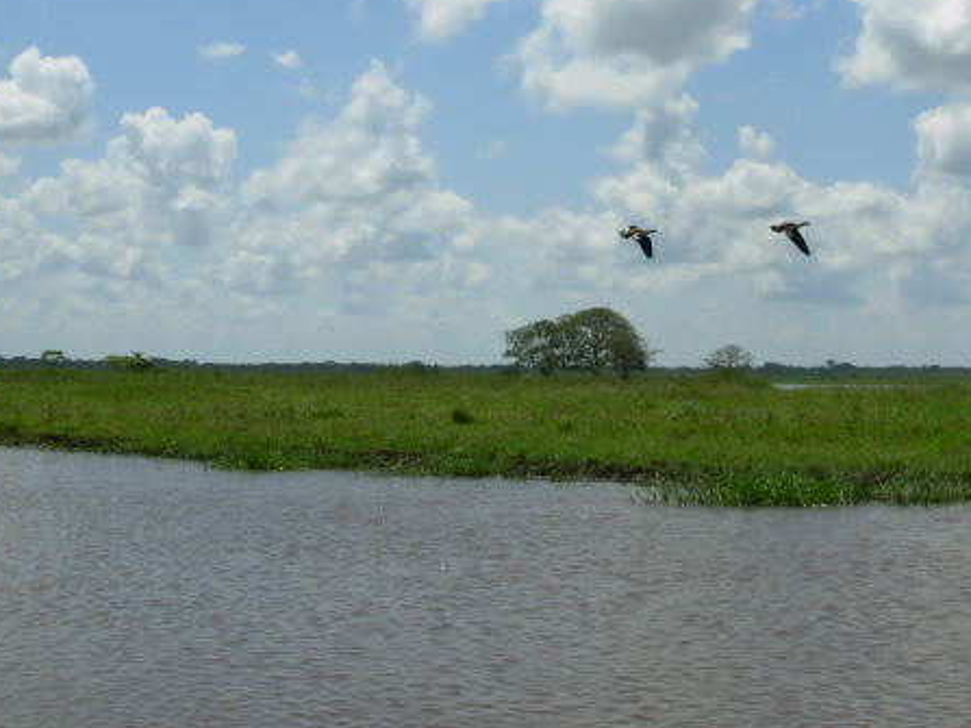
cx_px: 595
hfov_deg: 28.5
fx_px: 1907
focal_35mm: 68
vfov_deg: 21.4
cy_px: 167
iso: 50
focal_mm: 6.3
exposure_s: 1/1054
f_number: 4.9
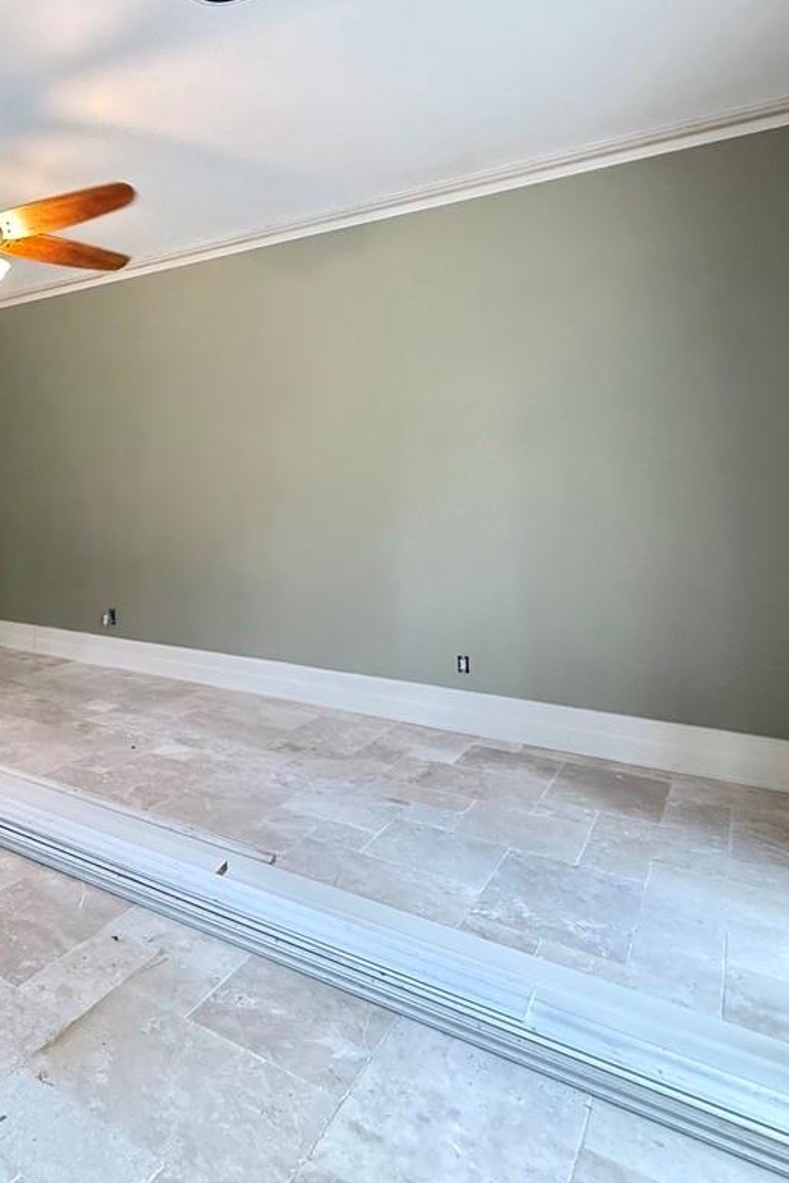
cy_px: 457
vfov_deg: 72.7
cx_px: 38
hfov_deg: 46.3
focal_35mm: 24
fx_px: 789
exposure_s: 1/60
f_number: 2.2
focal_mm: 2.22
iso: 800
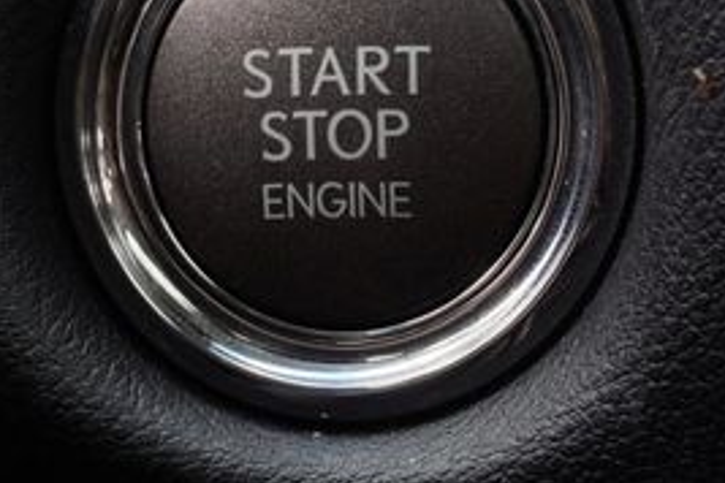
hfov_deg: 11.4
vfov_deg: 7.6
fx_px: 3625
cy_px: 134
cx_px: 337
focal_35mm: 180
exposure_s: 1/15
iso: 160
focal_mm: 50
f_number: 13
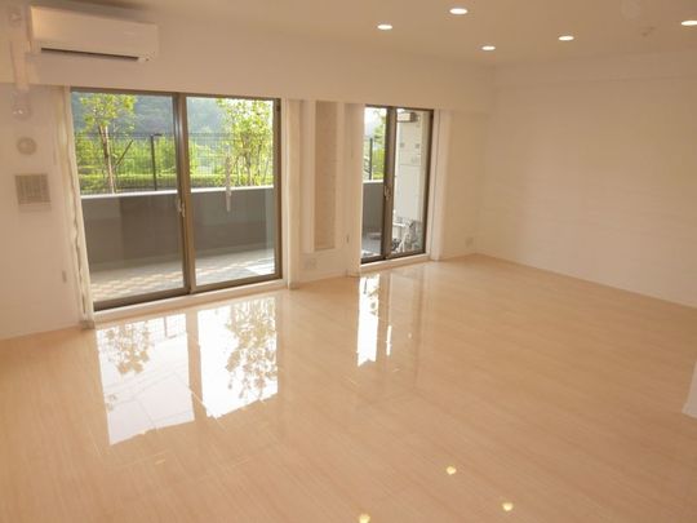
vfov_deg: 56.8
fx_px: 483
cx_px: 348
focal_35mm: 24
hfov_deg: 71.6
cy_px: 262
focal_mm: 4.3
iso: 100
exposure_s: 1/80
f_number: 2.5
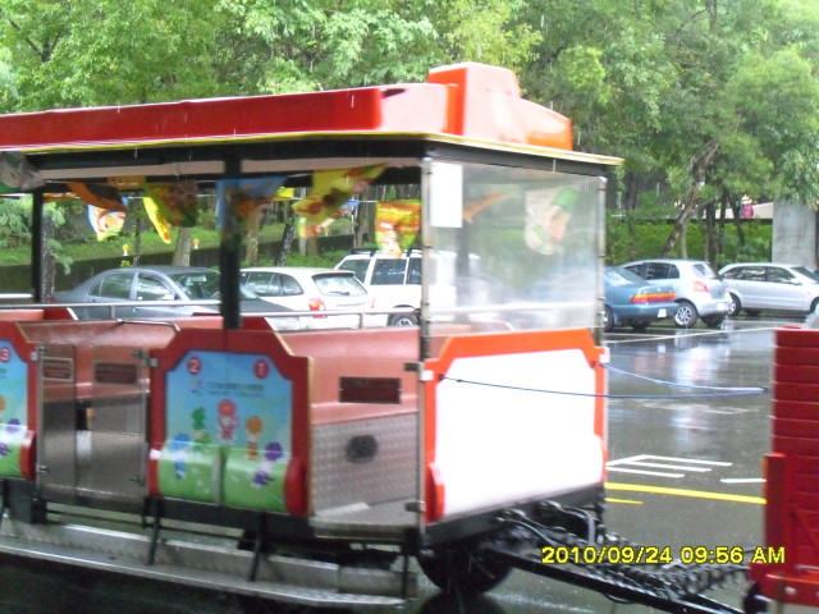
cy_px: 307
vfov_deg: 21.0
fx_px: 1656
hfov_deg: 27.8
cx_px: 410
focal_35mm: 70
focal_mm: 12.3
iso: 800
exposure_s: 1/125
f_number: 4
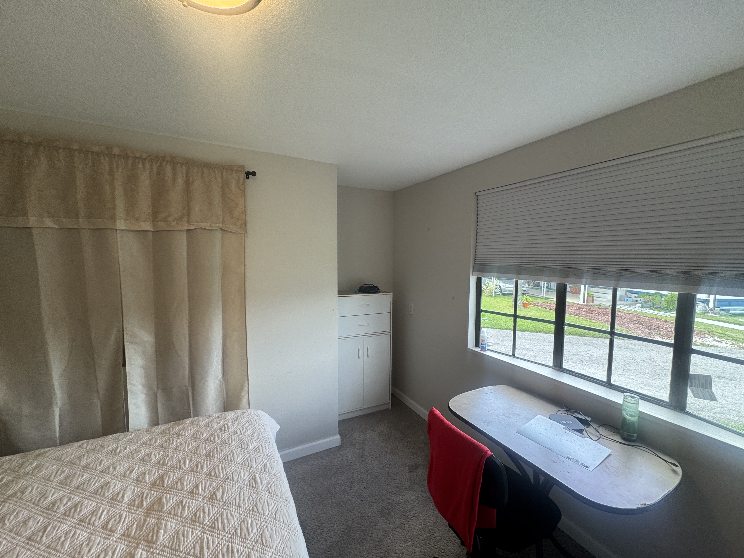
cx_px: 372
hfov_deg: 102.1
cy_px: 279
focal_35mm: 14
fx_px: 301
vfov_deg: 85.7
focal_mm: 2.22
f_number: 2.2
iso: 100
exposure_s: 1/120
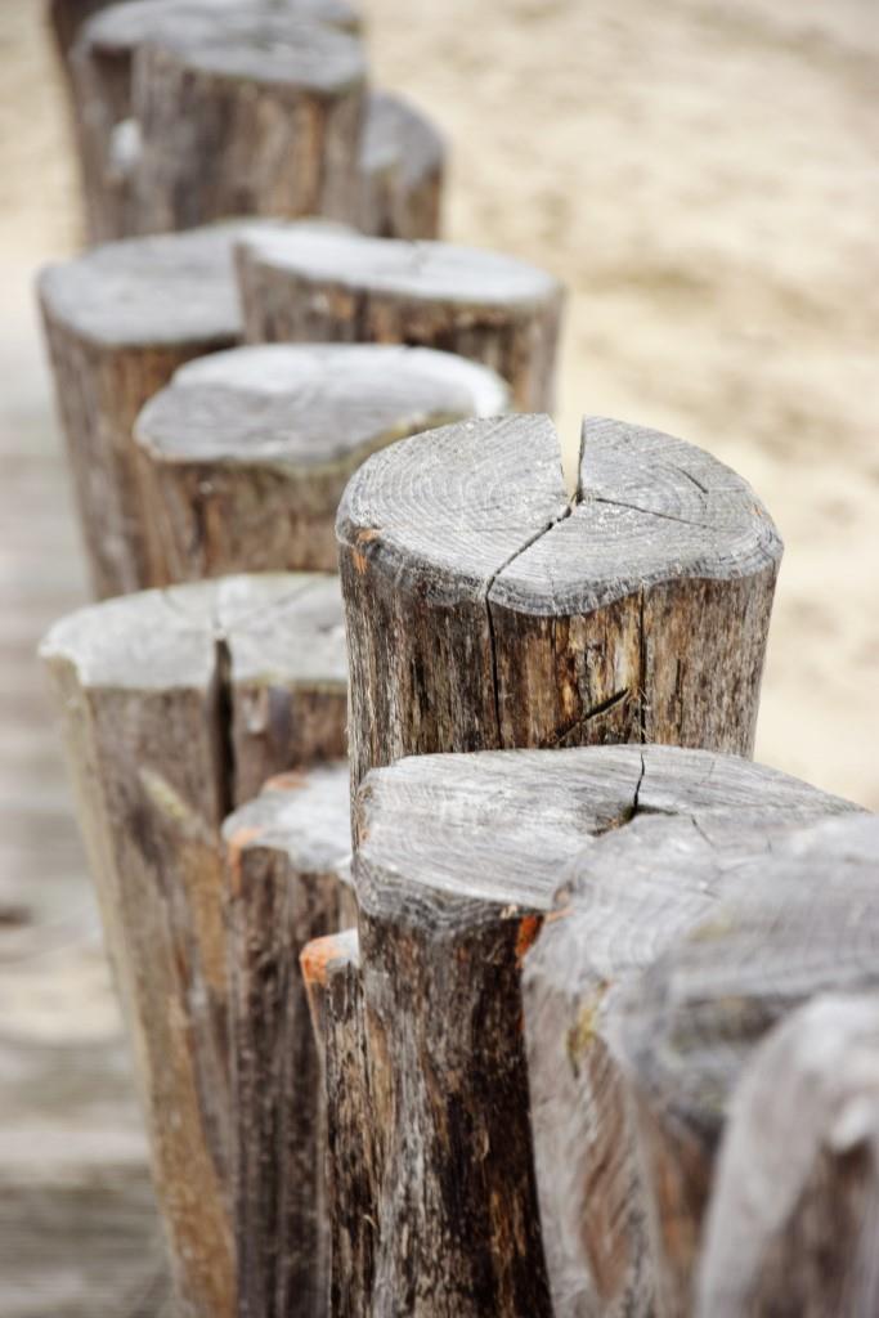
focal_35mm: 158
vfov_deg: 13.0
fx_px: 5766
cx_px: 440
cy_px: 659
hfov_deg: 8.7
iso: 100
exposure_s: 1/6
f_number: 5.6
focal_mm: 105
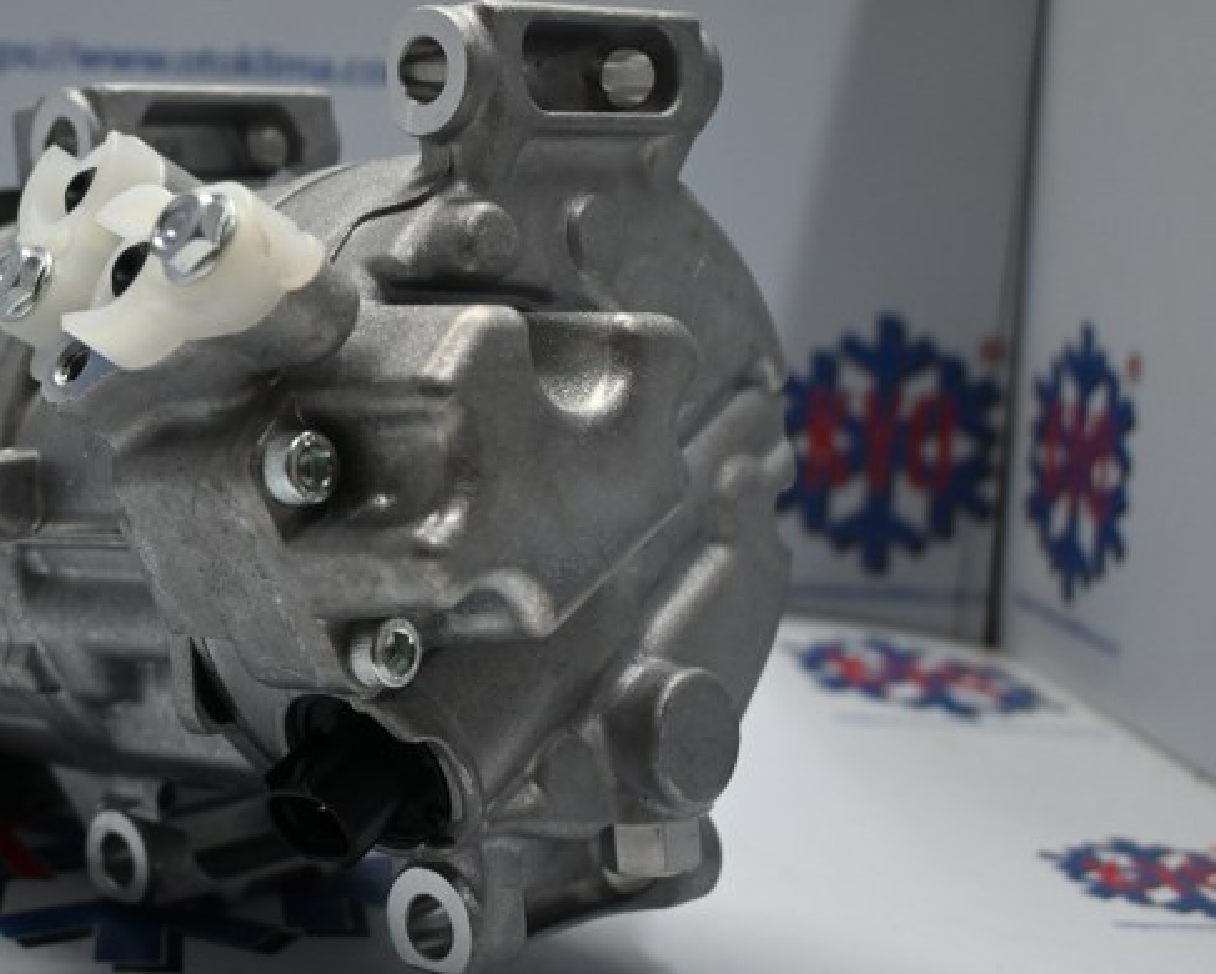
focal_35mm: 58
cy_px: 383
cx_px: 237
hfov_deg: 31.7
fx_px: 2080
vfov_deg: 26.3
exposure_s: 1/125
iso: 900
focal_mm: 25
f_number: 4.2
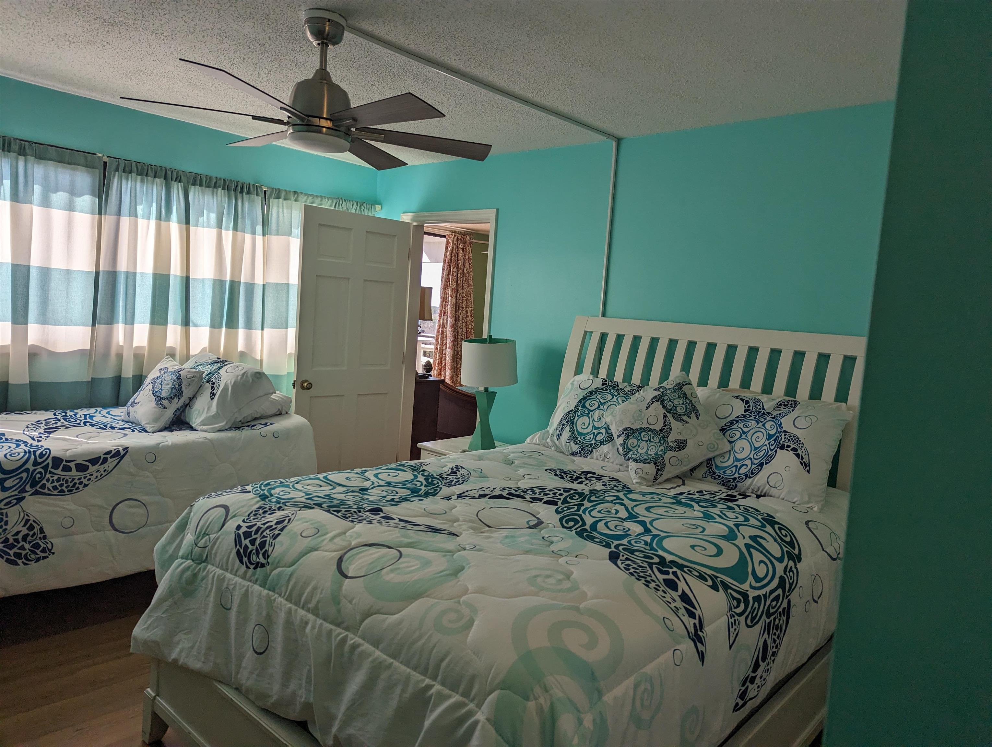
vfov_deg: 56.9
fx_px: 689
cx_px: 496
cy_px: 374
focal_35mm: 24
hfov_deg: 71.5
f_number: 1.85
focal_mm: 6.81
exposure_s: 1/275
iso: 91
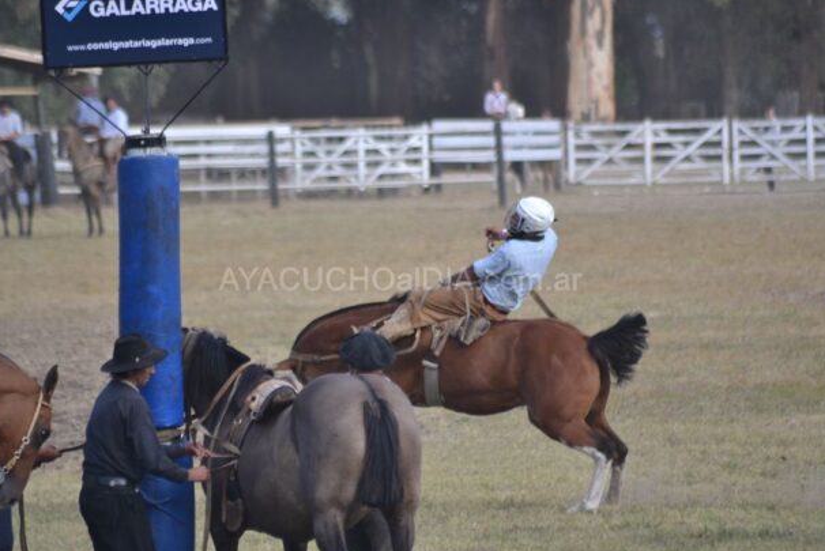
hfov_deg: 4.3
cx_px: 403
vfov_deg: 2.9
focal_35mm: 475
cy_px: 280
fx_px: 10893
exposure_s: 1/640
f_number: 5.6
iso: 400
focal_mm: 300
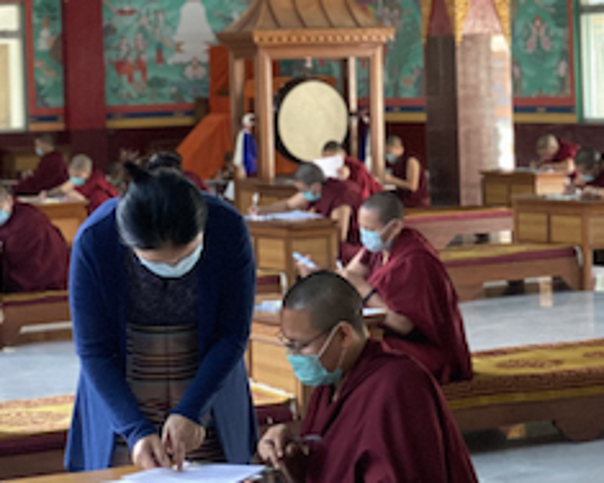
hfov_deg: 15.9
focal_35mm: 121
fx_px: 2163
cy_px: 100
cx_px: 362
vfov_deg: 12.7
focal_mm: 6
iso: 400
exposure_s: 1/40
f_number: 2
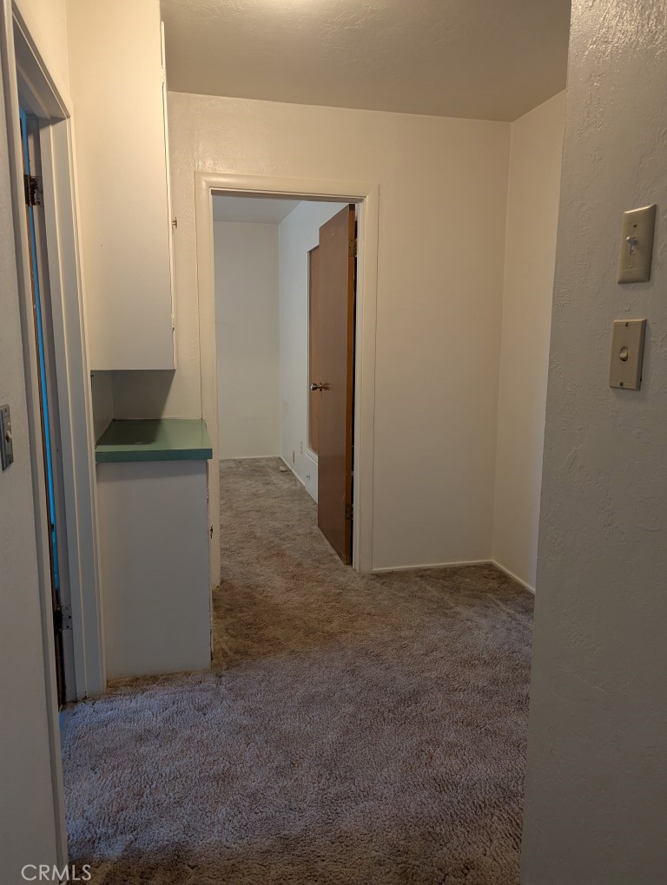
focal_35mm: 24
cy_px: 442
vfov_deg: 71.5
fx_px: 615
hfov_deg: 56.9
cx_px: 334
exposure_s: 1/40
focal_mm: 6.81
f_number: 1.85
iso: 158
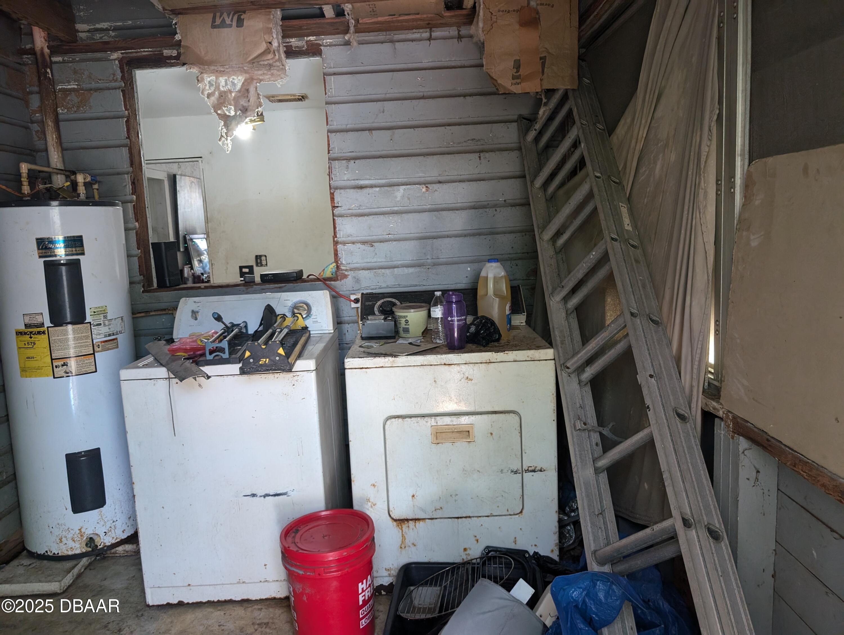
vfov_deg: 56.9
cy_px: 318
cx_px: 422
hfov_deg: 71.5
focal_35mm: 24
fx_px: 586
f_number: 1.68
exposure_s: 1/205
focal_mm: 6.9
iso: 904
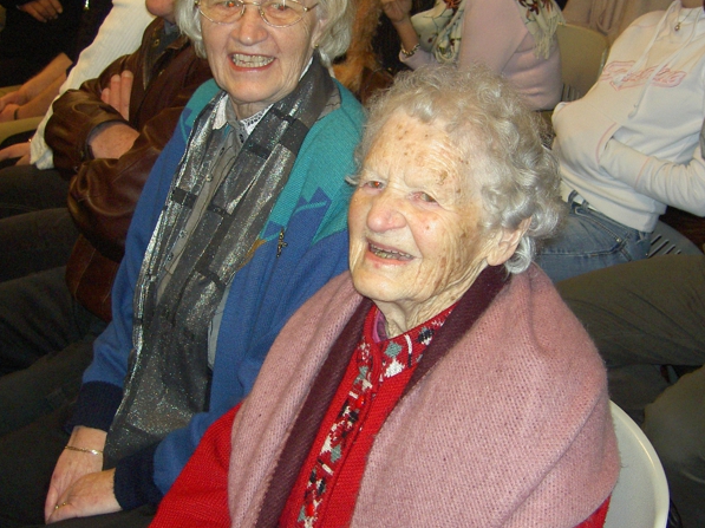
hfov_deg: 32.7
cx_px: 326
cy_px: 242
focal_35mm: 59
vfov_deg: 24.8
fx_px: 1201
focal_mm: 9
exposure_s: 1/64.1
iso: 100
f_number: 2.9
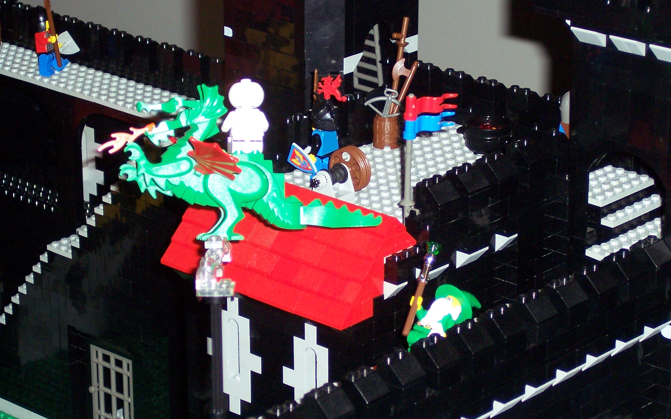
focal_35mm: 133
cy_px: 232
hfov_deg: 15.7
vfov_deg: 9.9
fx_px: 2432
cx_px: 335
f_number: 4.8
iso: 200
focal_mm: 21.3
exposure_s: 1/125
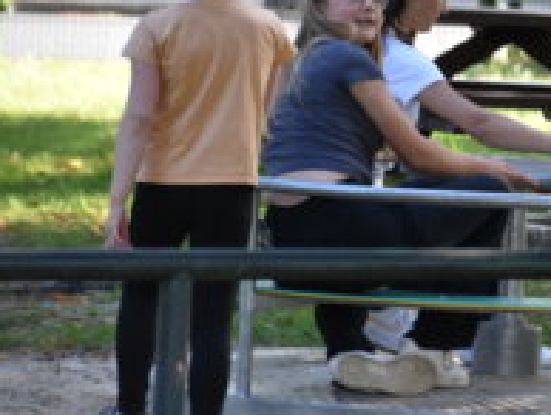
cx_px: 554
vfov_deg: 3.2
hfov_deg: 4.3
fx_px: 7347
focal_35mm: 461
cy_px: 141
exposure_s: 1/500
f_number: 6
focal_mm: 155
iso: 1400
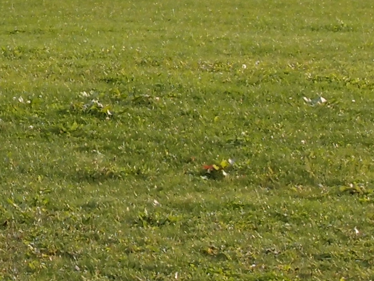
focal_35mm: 192
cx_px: -58
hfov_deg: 10.2
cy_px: 3
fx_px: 2075
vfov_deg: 7.7
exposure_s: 1/640
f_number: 3.2
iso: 125
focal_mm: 7.41
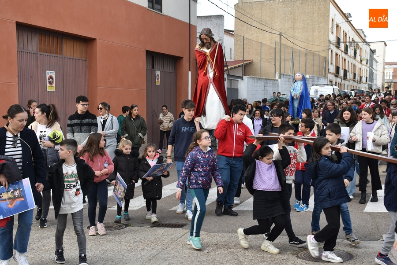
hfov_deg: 38.8
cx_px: 198
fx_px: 563
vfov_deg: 26.5
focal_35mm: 51
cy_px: 132
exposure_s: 1/160
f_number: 6.3
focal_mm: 34
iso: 400
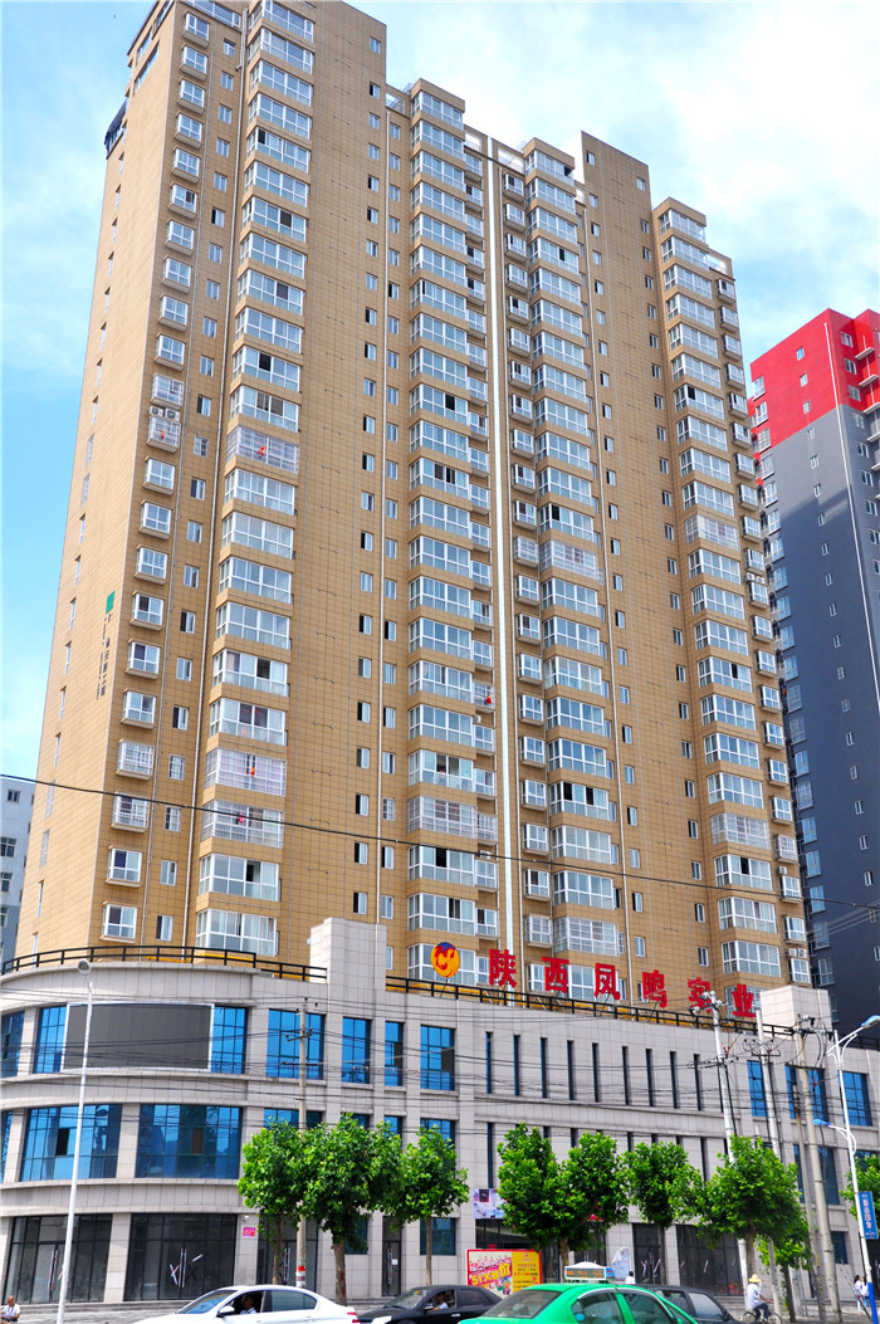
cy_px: 662
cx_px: 440
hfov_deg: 34.1
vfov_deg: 49.6
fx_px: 1433
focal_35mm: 39
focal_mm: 26
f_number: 9
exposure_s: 1/320
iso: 200
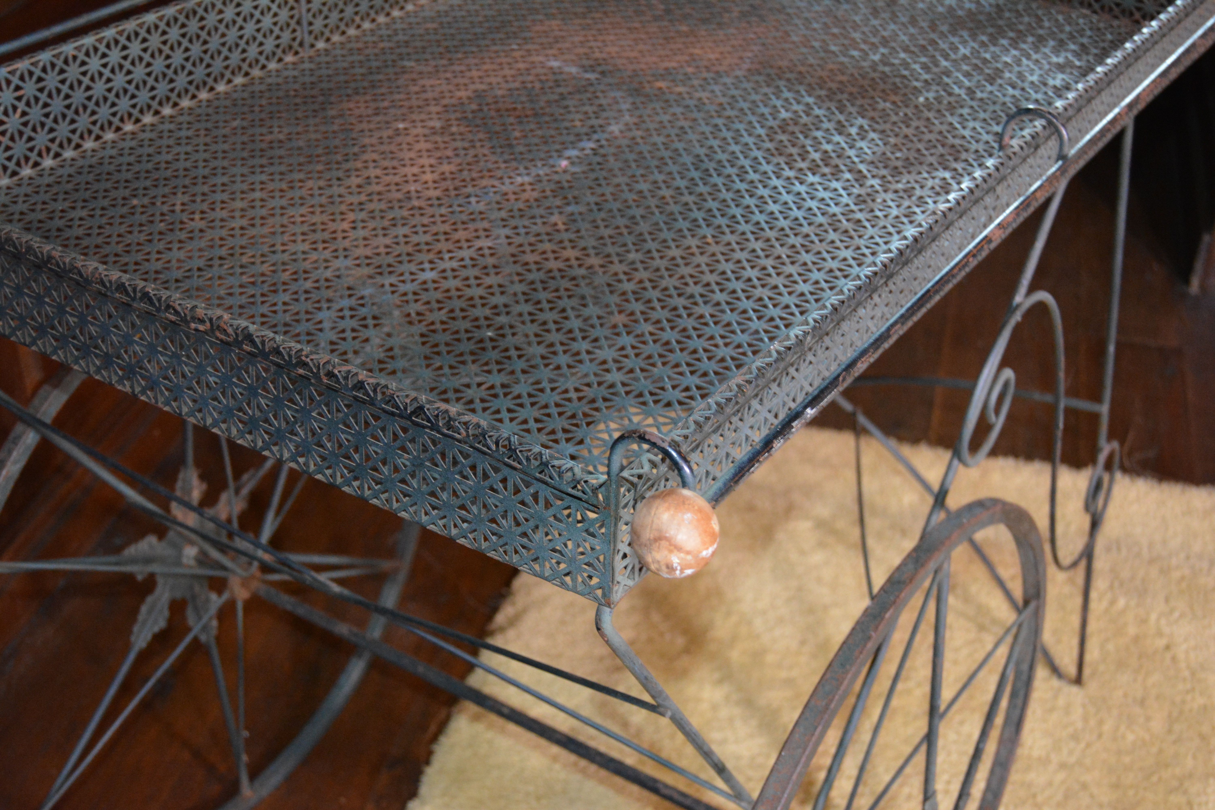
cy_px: 405
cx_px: 608
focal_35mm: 48
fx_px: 1620
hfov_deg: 41.1
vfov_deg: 28.1
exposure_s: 1/60
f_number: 4.5
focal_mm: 32
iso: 2800
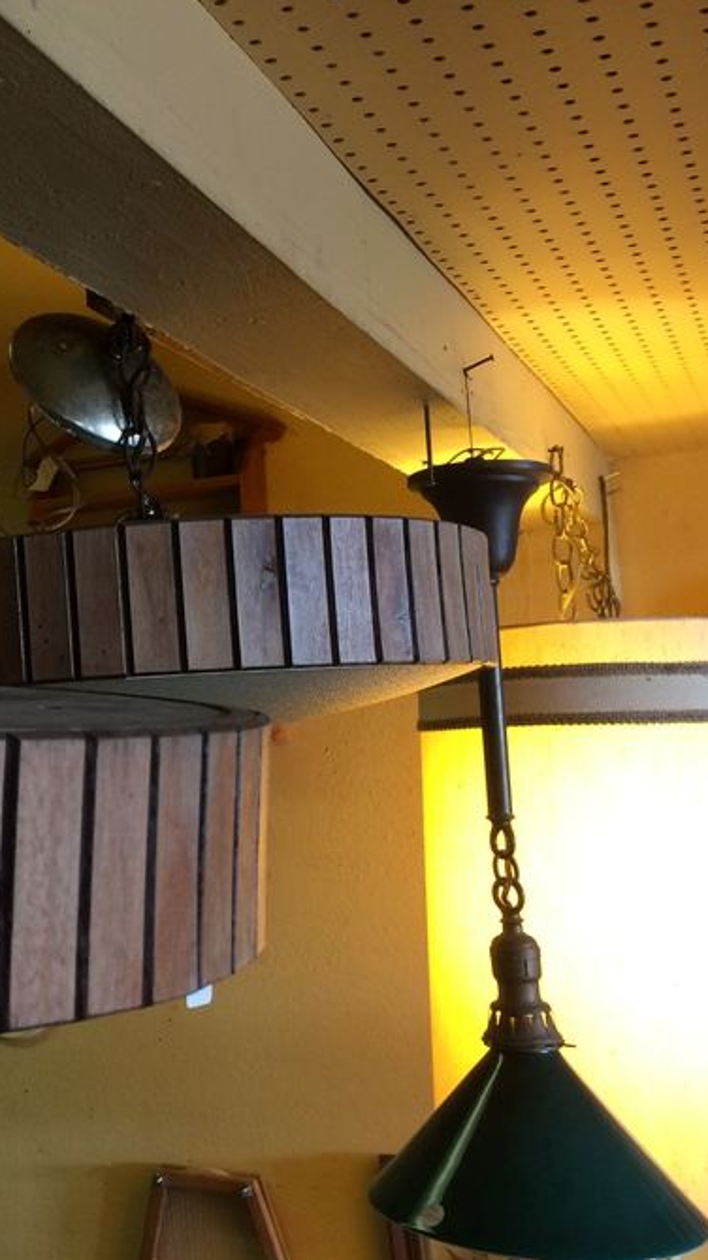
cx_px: -66
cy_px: 628
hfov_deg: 25.2
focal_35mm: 44
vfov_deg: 46.4
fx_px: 1469
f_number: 2.2
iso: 100
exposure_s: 1/30
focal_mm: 4.12
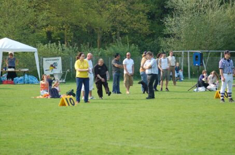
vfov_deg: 9.1
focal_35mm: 150
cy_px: 78
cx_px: 118
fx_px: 977
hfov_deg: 13.7
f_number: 4.2
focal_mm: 100
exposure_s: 1/1000
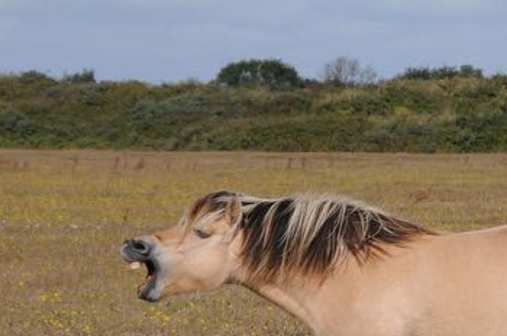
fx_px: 4047
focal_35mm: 288
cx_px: 408
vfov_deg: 4.7
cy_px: 305
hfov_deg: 7.2
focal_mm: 105
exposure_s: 1/1000
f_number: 16
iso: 800
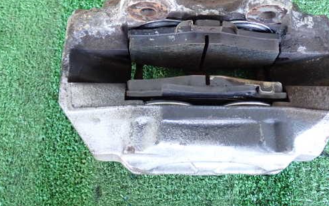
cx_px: 193
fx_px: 439
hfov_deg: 40.9
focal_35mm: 49
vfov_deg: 26.2
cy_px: 72
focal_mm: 6.83
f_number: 2.7
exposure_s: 1/40
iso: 640
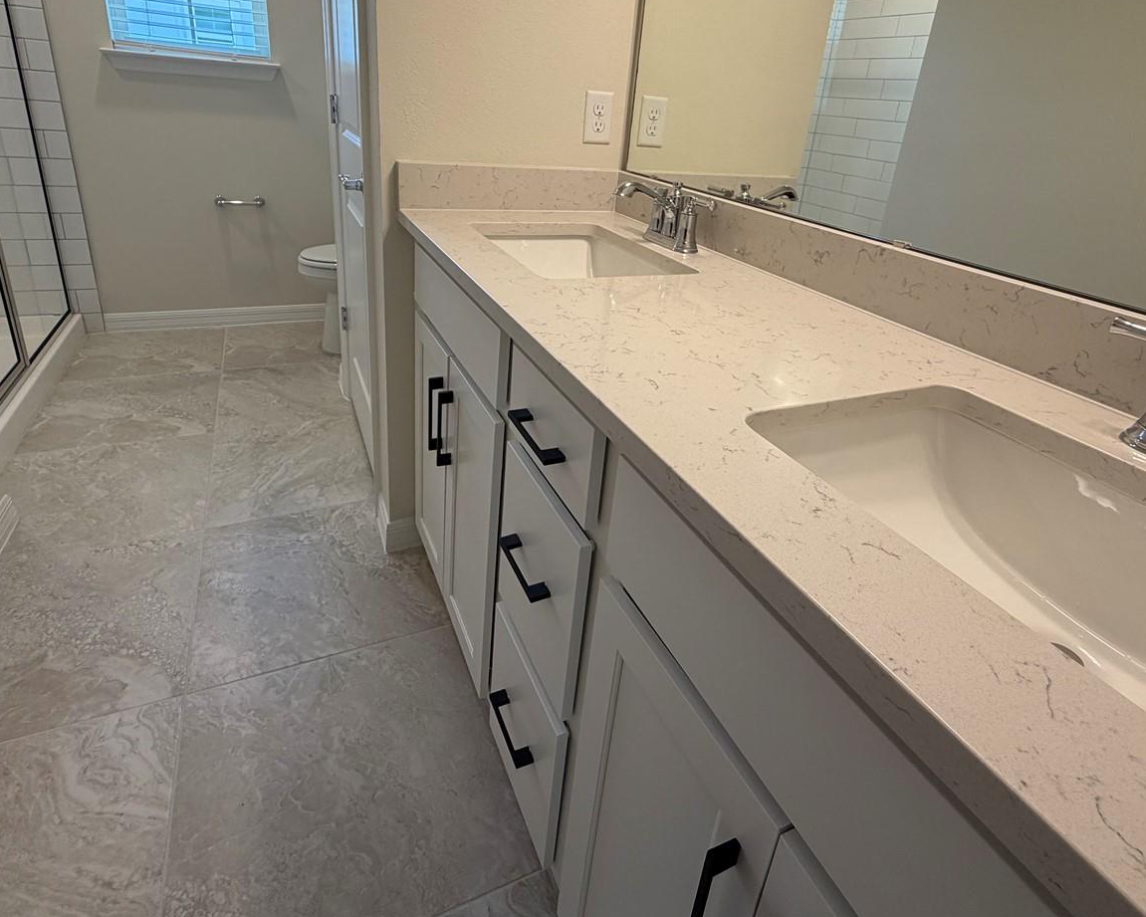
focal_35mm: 19
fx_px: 644
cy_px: 346
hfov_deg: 83.3
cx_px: 578
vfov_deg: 69.8
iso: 100
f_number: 2.2
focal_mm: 2.22
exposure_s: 1/120
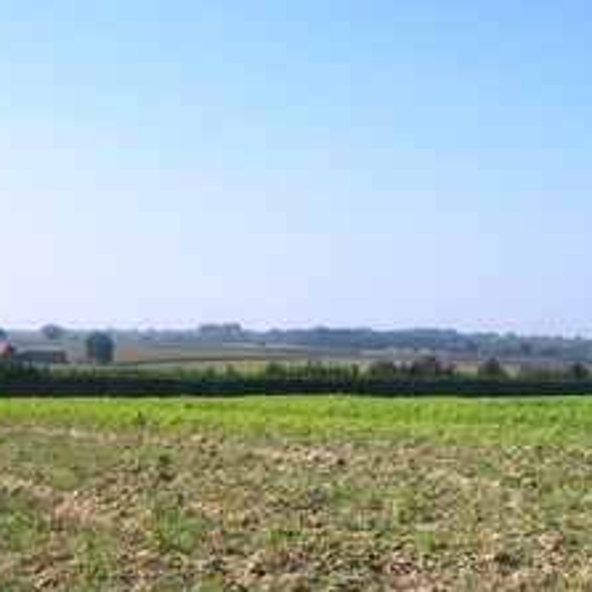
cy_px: 534
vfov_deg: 22.2
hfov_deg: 22.7
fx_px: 1470
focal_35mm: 76
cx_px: 382
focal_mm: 5.7
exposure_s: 1/160
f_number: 8.8
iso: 80
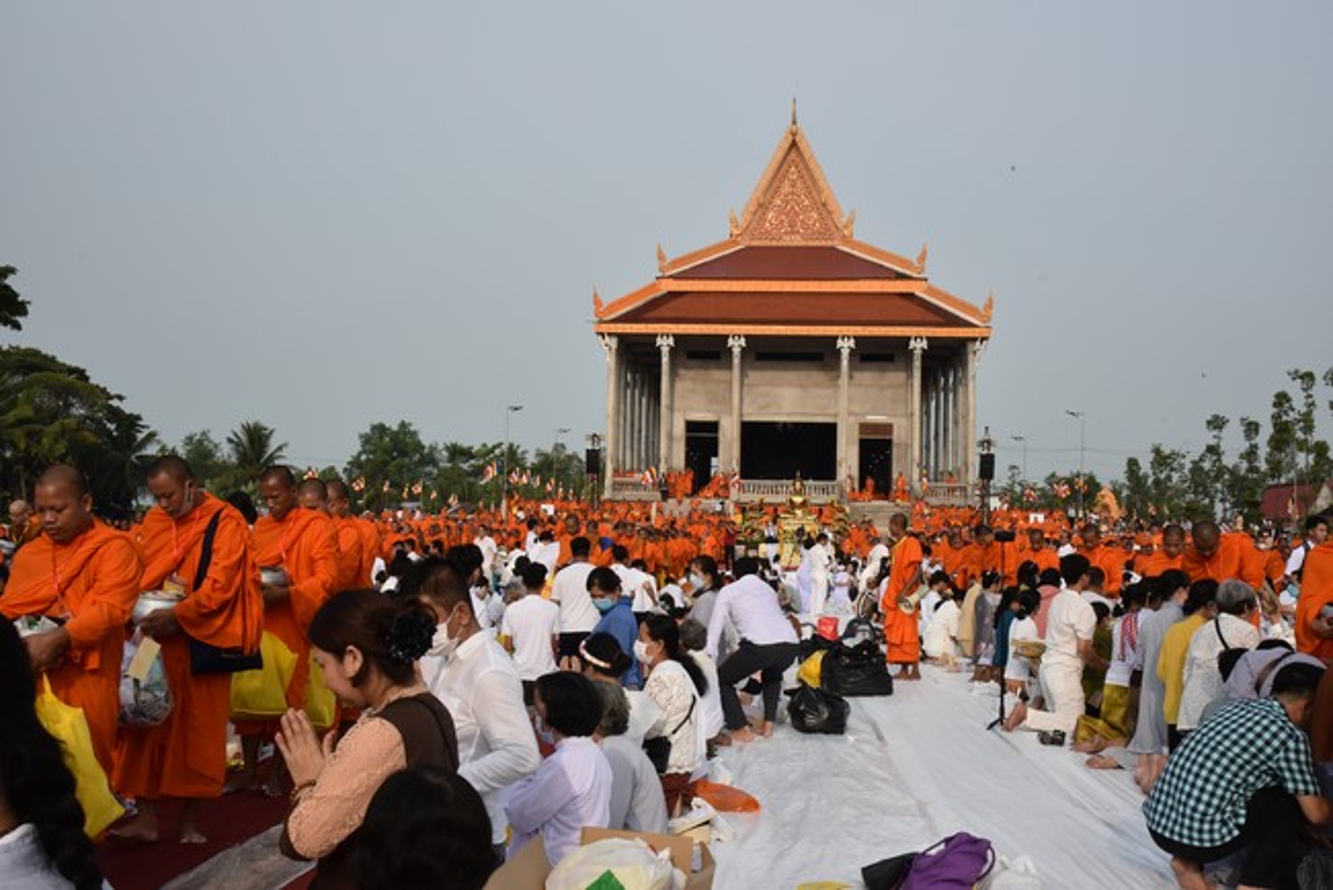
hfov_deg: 50.7
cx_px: 666
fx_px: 1408
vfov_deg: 35.1
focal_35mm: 38
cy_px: 445
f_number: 16
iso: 1600
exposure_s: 1/1000
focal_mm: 38
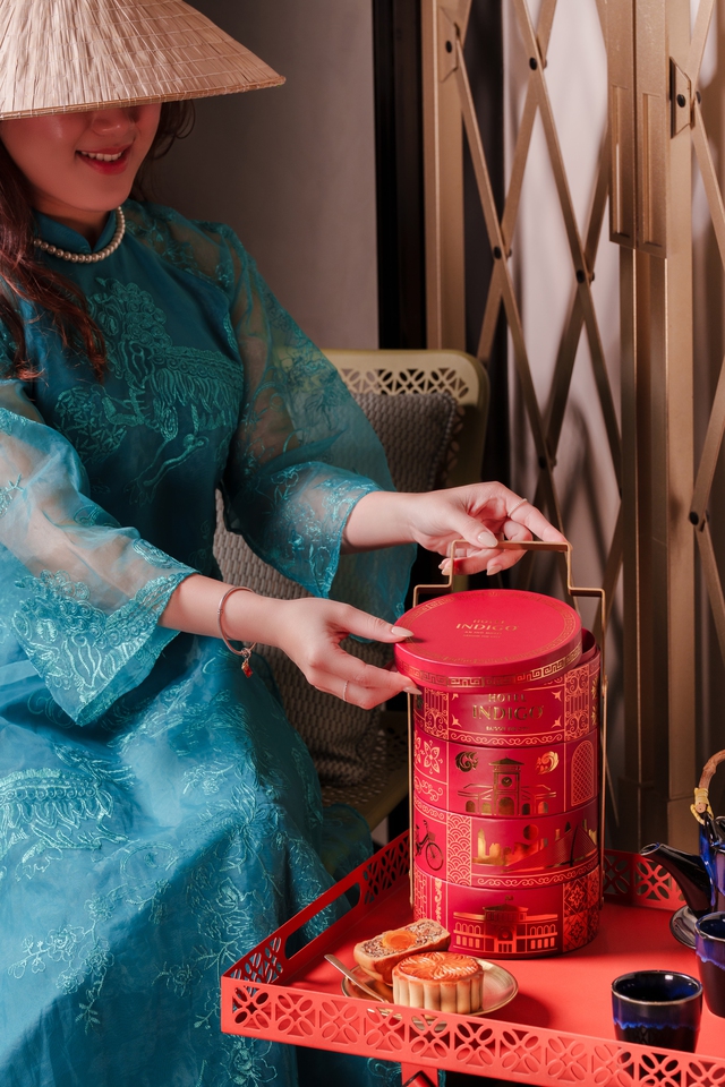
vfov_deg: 15.2
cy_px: 544
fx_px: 4078
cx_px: 362
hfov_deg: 10.2
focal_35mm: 135
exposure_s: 1/200
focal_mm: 135
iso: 200
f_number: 7.1
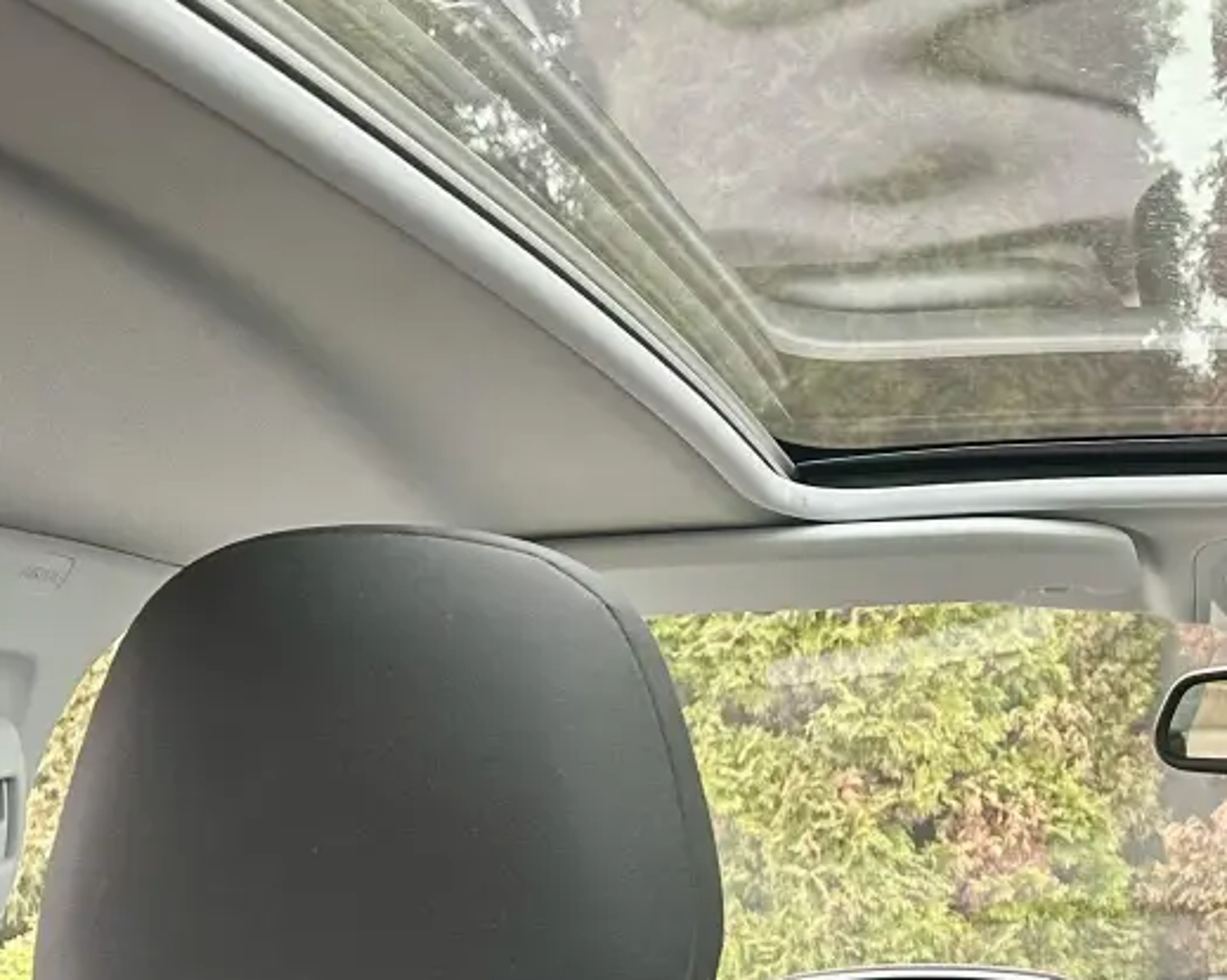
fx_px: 2360
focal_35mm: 65
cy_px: 770
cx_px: 1303
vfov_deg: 23.2
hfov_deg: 27.1
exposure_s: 1/121
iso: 200
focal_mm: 6.86
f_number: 1.78
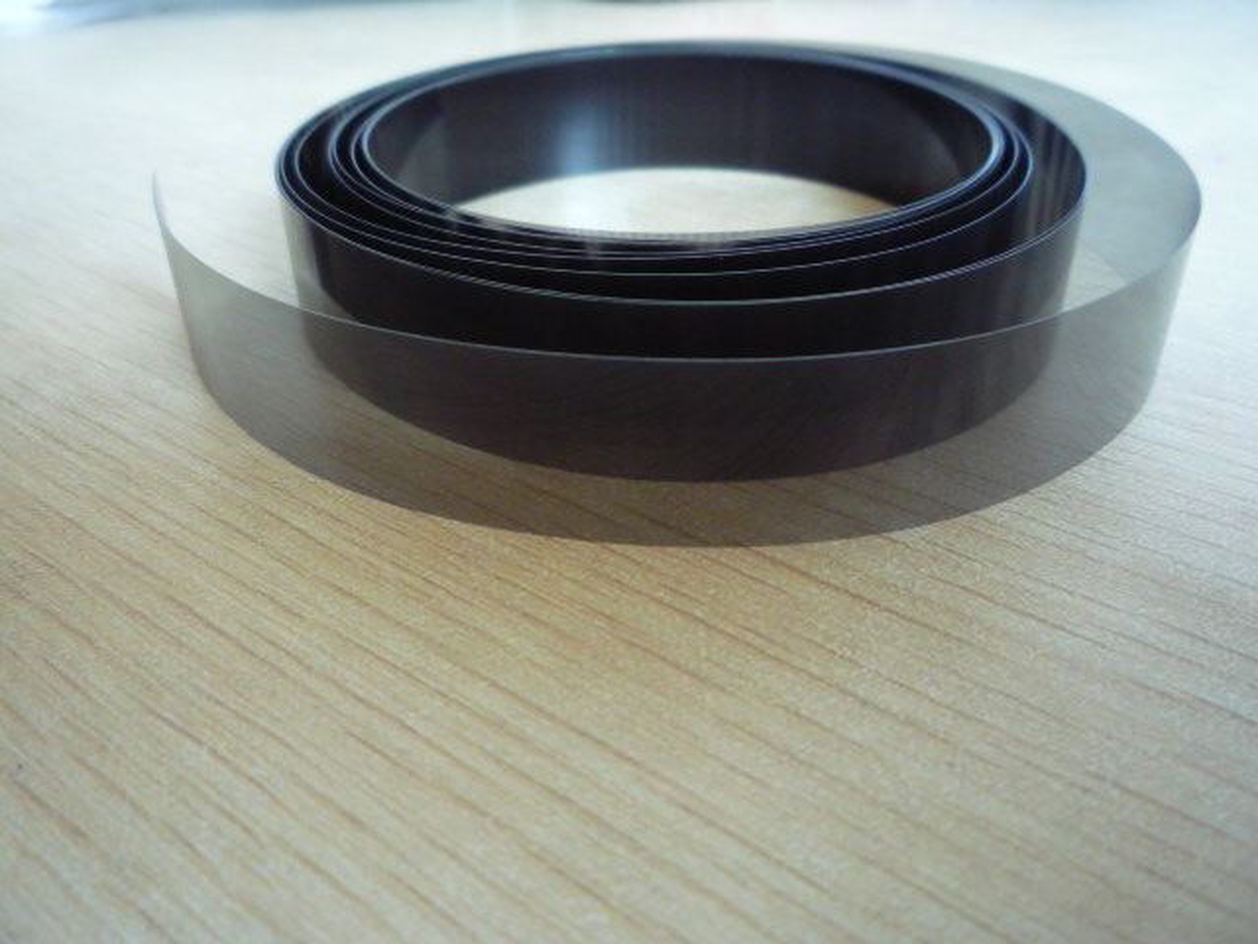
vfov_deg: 46.8
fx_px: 1090
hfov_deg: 60.0
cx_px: 629
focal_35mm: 30
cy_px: 472
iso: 320
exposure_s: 1/30
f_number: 3.3
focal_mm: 5.2
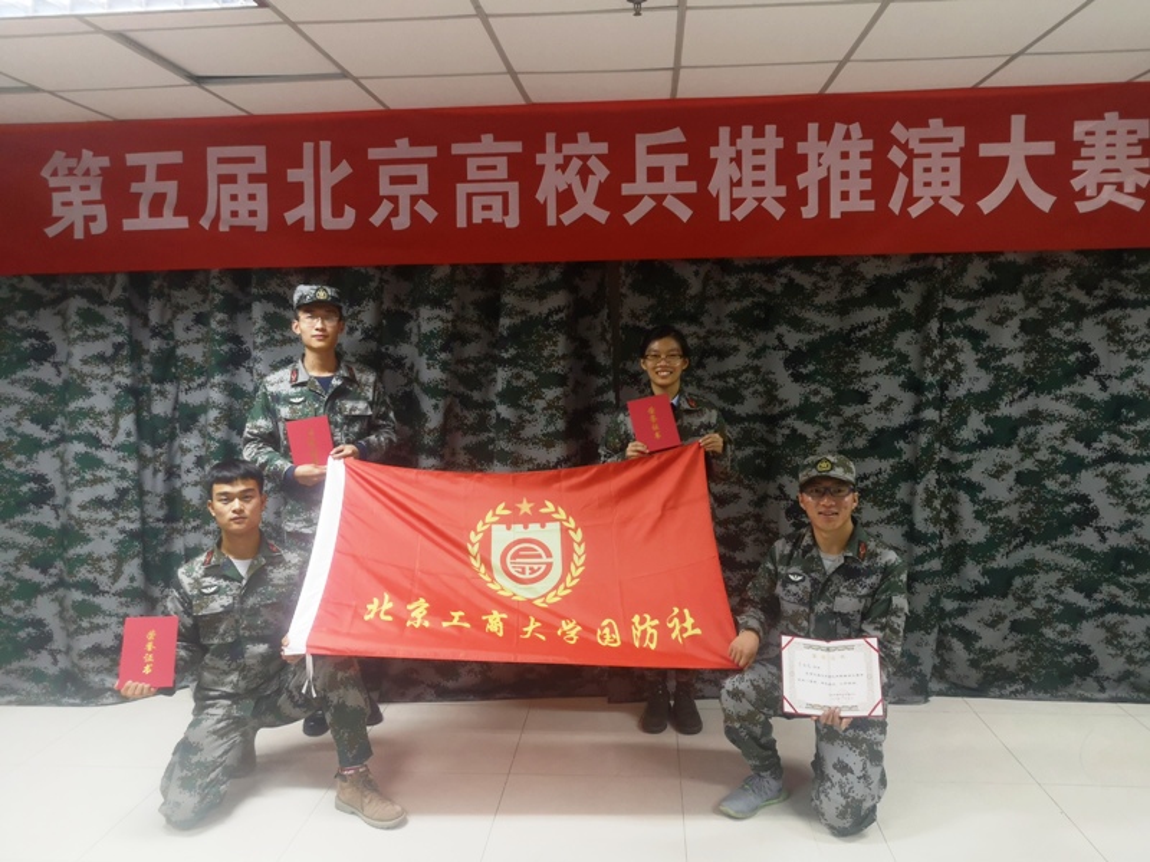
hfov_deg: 65.3
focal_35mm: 27
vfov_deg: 51.4
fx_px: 897
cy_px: 431
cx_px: 575
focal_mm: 3.95
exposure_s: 1/33.3
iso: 400
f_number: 1.8
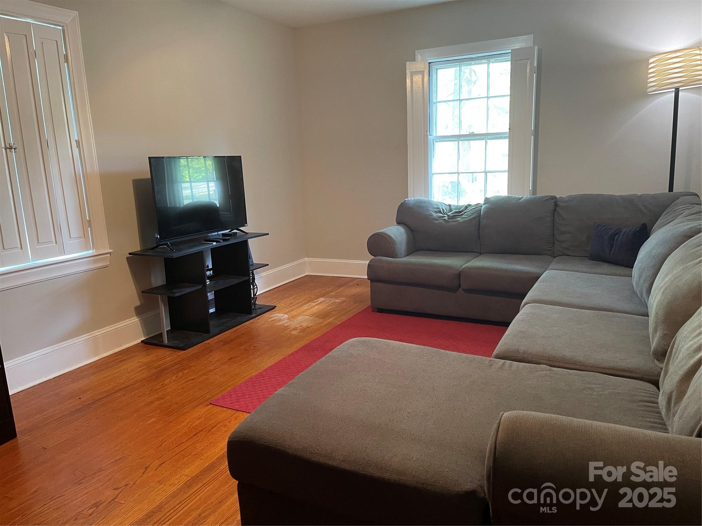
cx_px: 351
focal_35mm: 26
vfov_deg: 53.1
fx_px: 527
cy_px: 263
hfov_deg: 67.3
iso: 400
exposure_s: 1/40
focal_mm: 5.1
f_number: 1.6
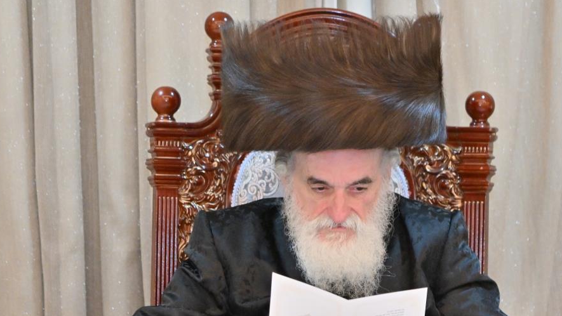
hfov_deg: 9.9
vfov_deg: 5.6
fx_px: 3249
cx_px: 316
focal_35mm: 218
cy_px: 213
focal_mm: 120
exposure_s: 1/200
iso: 2000
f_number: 4
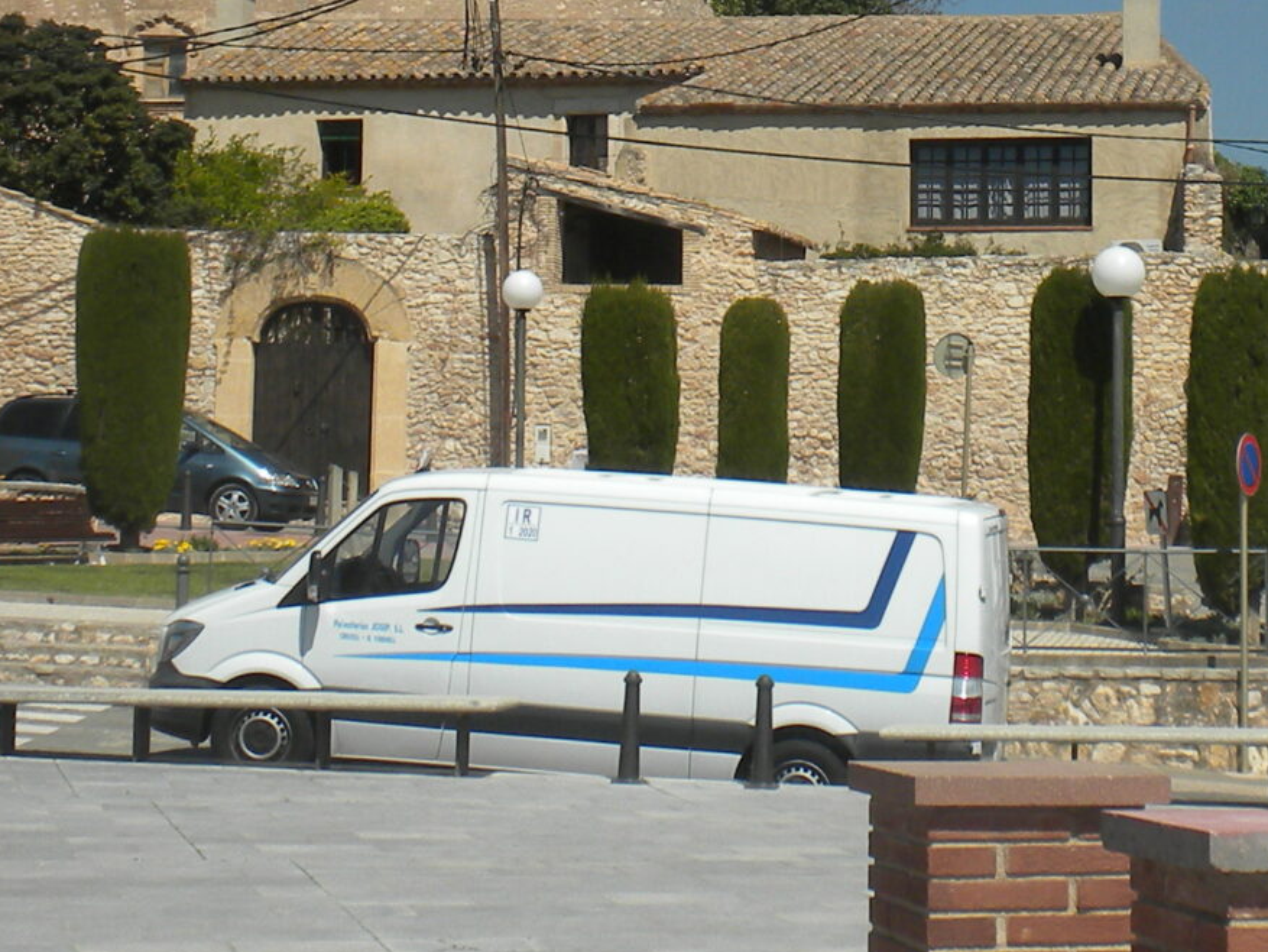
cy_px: 46
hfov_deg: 18.2
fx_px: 3957
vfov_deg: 13.6
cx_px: 821
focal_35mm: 108
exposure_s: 1/204
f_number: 10
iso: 64
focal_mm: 6.6
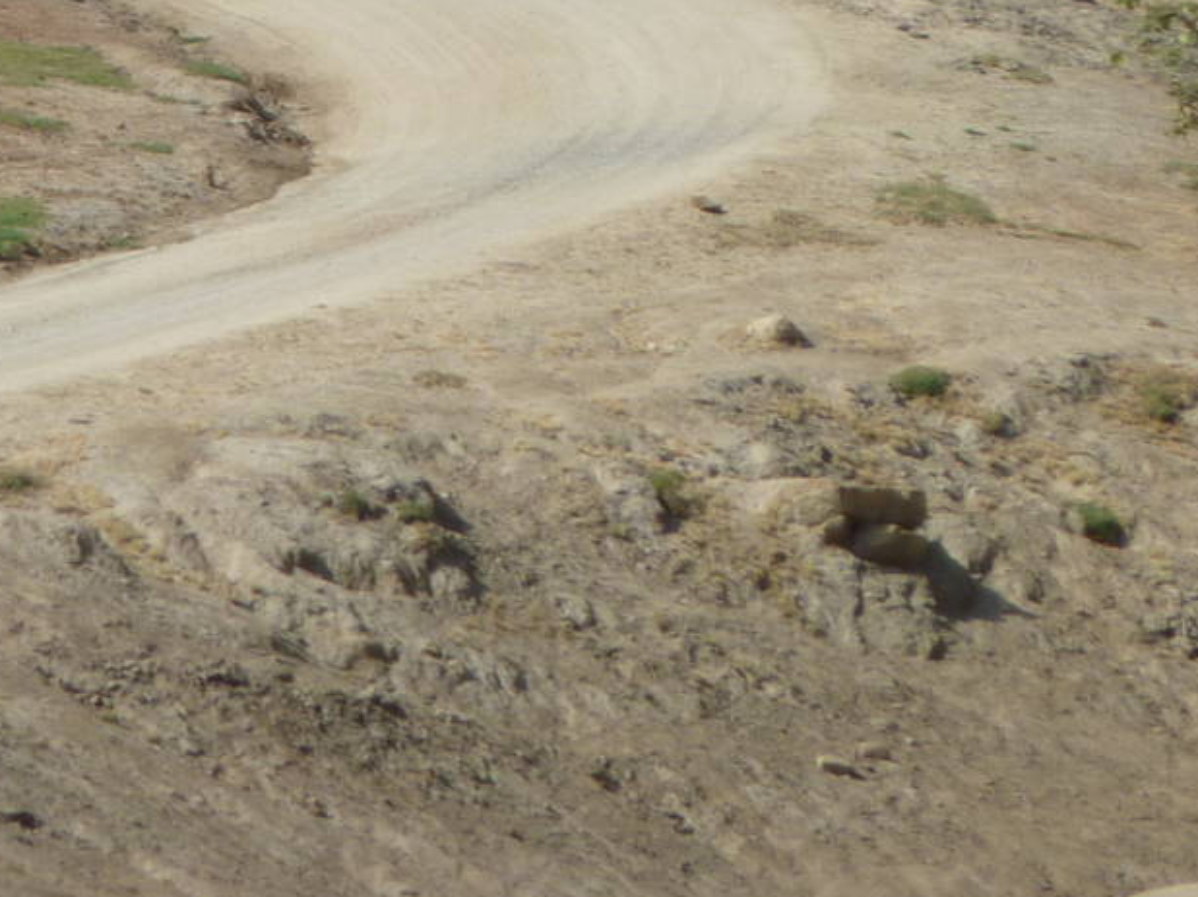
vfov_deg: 1.9
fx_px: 26880
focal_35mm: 777
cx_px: 219
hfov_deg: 2.6
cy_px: -221
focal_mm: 49.2
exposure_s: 1/400
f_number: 4.9
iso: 80
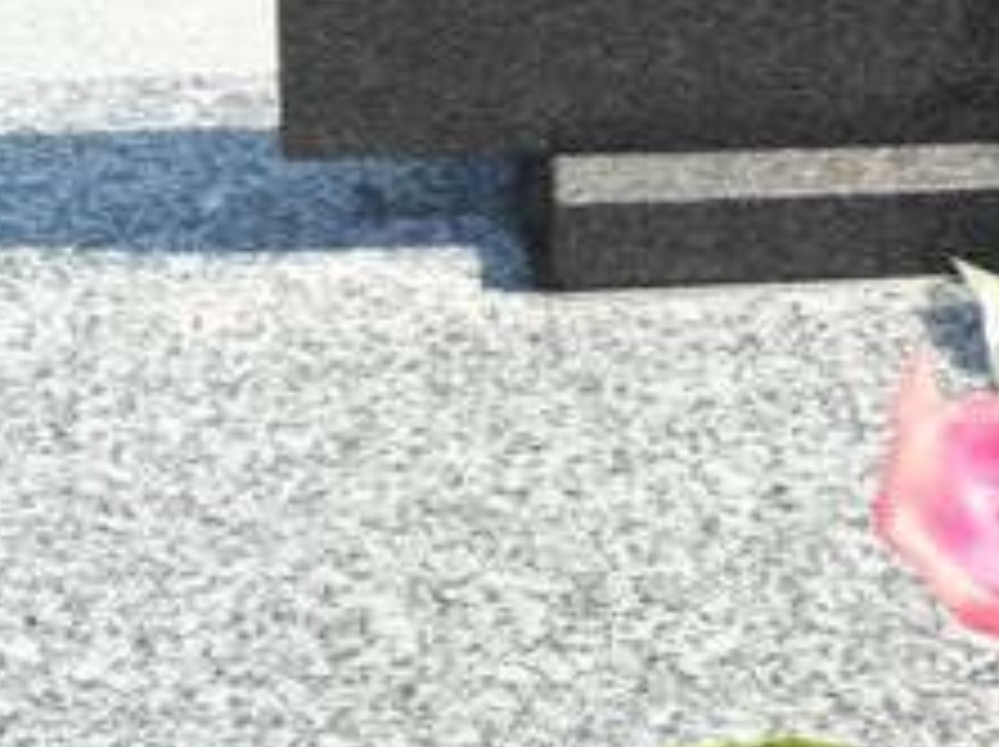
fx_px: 2998
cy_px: -297
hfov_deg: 18.0
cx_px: 1188
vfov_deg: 13.5
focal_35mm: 104
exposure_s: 1/350
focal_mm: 7.8
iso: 80
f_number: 4.2
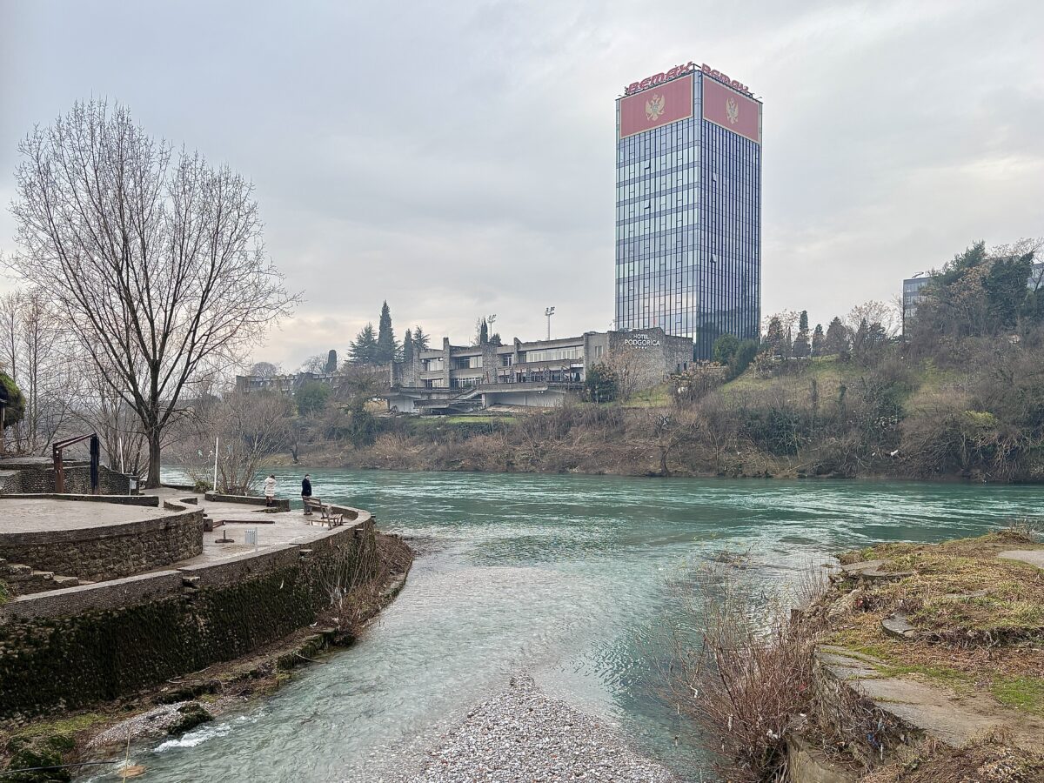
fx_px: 784
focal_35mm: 26
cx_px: 522
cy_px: 392
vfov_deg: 53.1
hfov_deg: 67.3
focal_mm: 5.96
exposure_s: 1/1451
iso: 50
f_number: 1.6
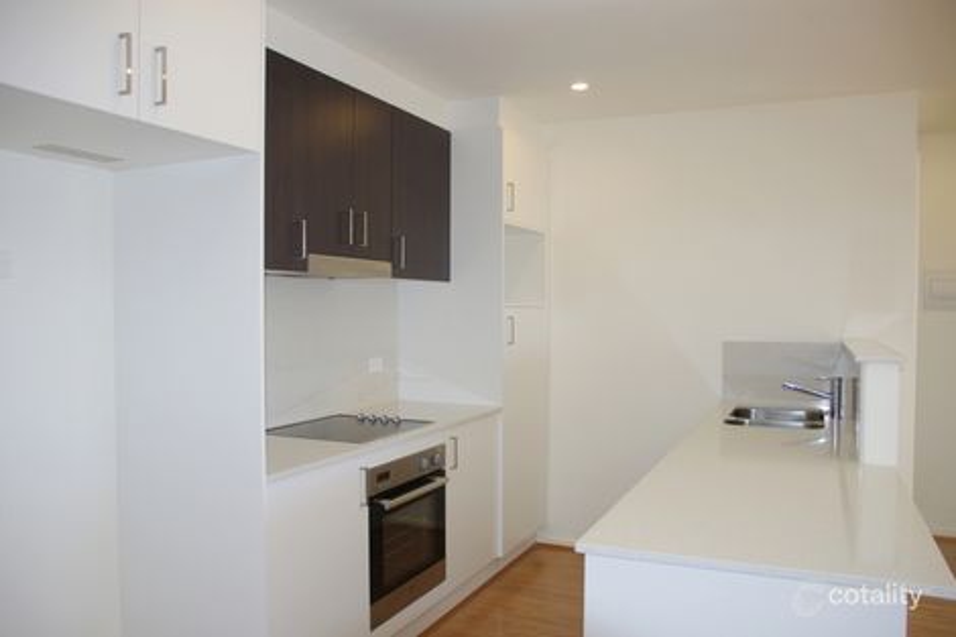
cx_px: 478
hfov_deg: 67.4
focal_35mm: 27
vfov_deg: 47.9
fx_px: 717
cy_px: 318
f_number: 3.8
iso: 200
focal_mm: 18
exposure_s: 1/160
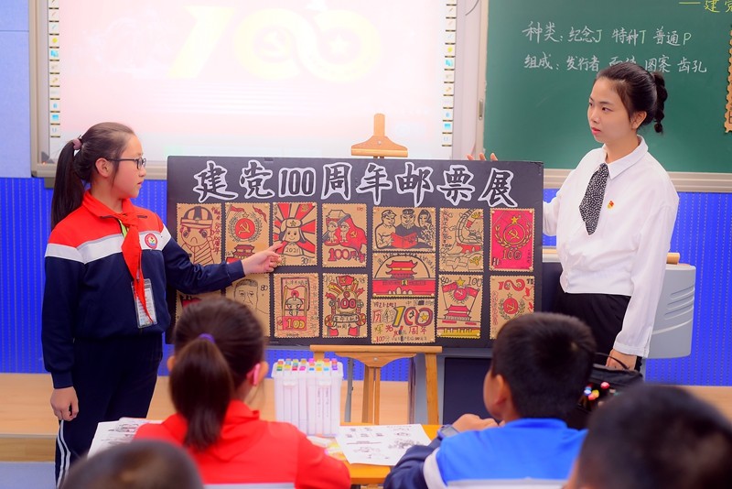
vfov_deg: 27.0
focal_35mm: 50
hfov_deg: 39.6
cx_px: 366
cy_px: 244
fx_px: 1017
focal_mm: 50
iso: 640
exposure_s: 1/100
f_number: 3.2
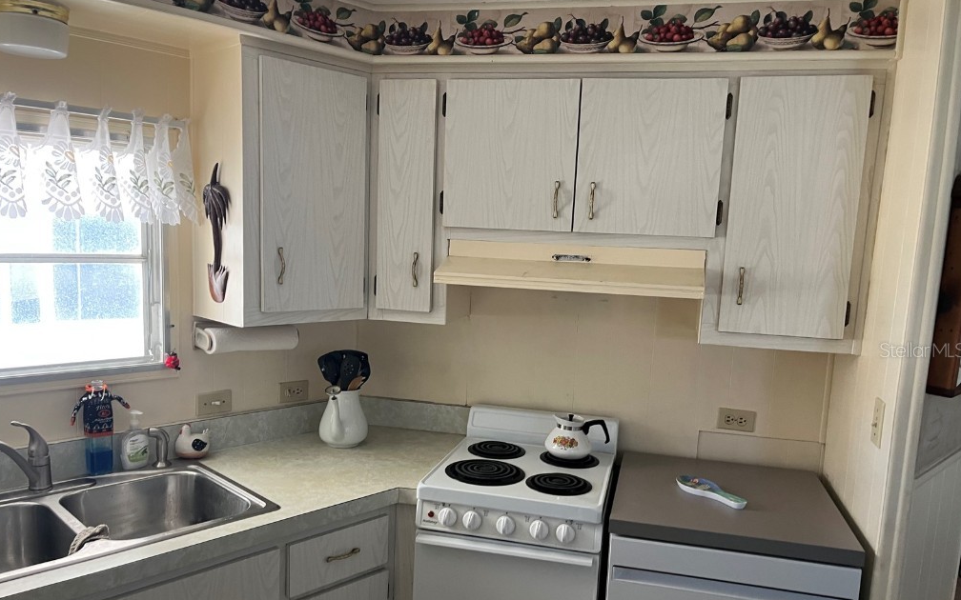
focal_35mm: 28
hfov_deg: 66.5
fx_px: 733
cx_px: 481
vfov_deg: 44.4
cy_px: 350
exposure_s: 1/60
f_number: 1.6
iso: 160
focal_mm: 5.1
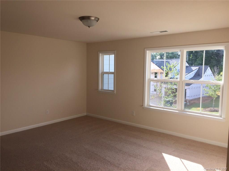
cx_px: 114
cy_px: 86
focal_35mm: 29
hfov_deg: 61.7
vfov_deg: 48.2
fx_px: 192
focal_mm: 4.15
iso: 32
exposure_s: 1/209
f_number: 2.2
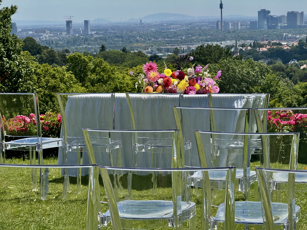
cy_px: 115
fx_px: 1064
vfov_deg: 12.3
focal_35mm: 120
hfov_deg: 16.4
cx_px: 154
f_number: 2.8
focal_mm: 15.66
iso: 50
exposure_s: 1/1422
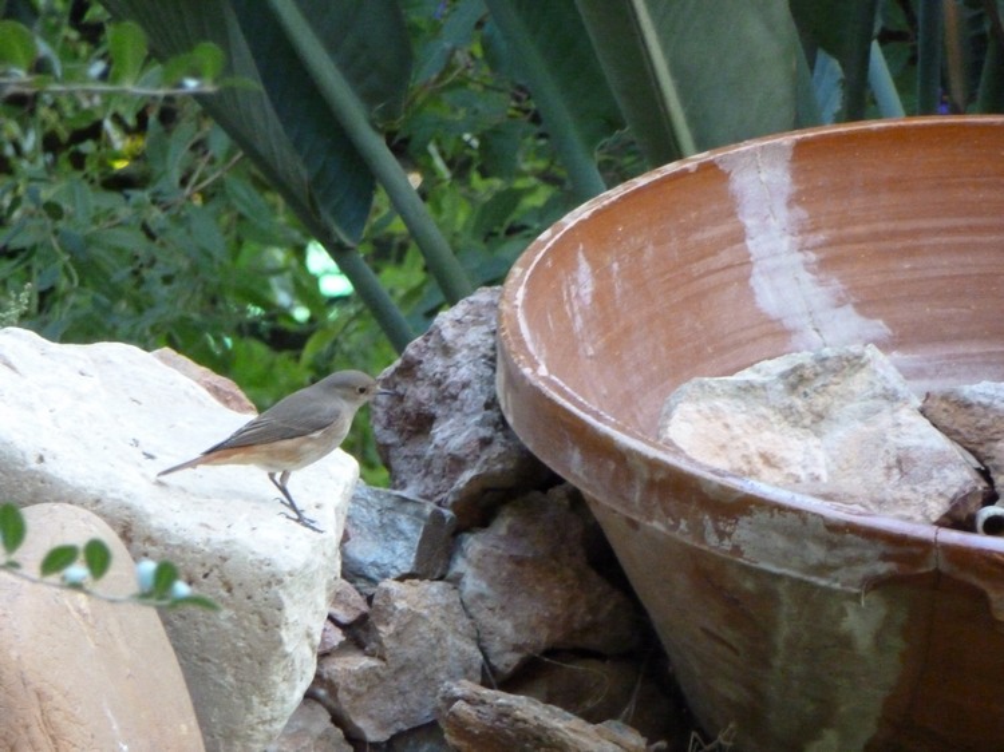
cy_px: 376
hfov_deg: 4.1
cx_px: 502
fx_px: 13917
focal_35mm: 480
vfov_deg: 3.1
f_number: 5.9
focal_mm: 68.8
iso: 800
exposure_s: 1/50
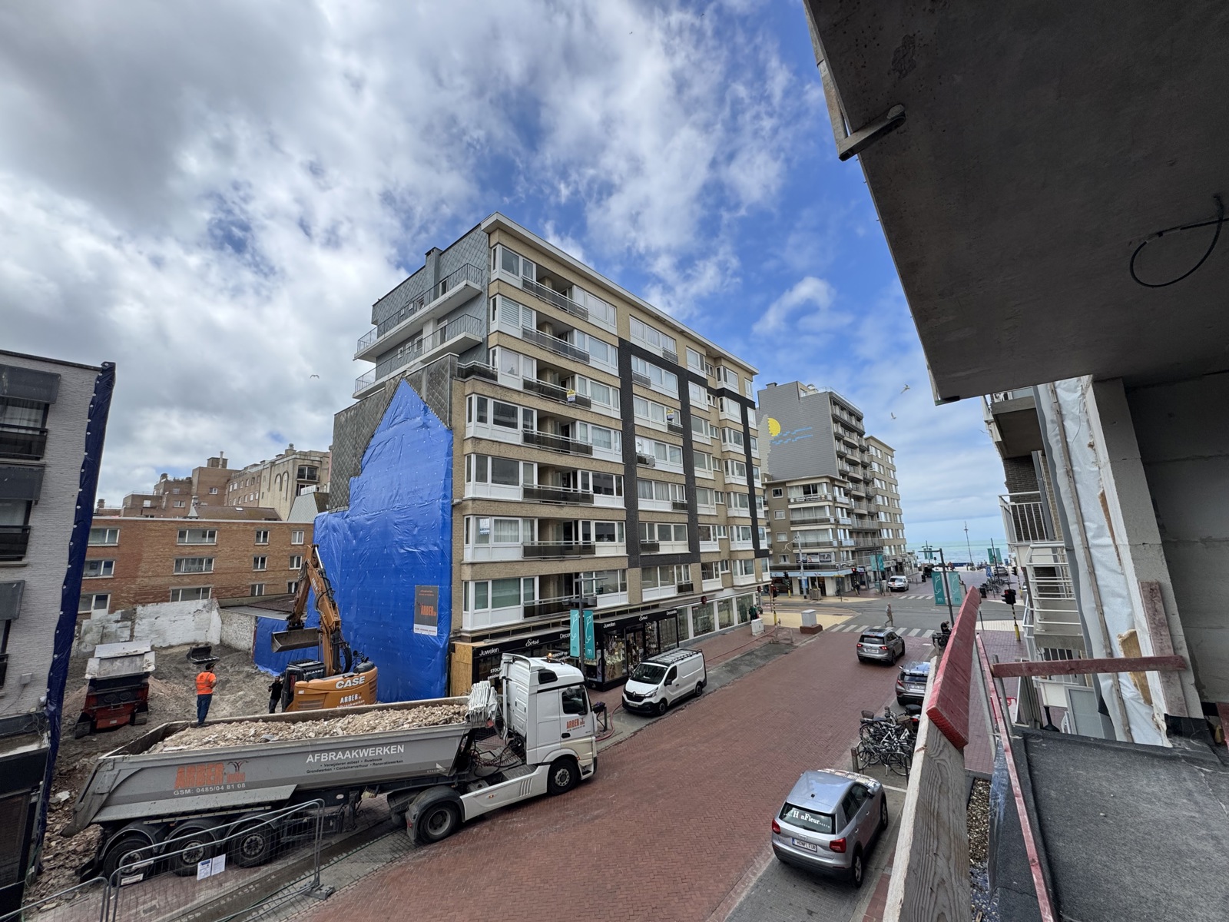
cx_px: 614
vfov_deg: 85.7
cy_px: 461
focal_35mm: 14
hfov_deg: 102.1
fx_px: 497
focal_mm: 2.22
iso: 50
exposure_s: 1/1078
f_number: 2.2
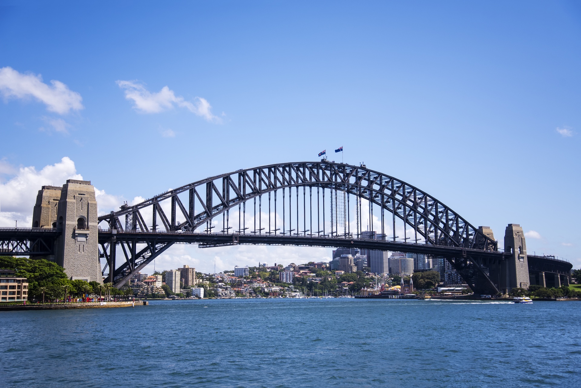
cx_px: 290
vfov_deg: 28.1
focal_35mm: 48
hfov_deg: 41.1
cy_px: 194
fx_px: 775
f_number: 4.2
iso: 200
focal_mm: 48
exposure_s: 1/2000
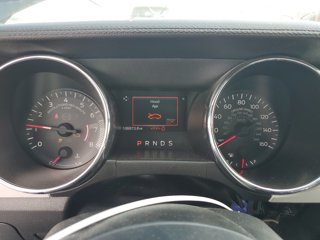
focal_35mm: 26
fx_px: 240
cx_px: 160
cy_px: 120
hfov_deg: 67.3
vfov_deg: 53.1
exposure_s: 1/145
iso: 50
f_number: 1.5
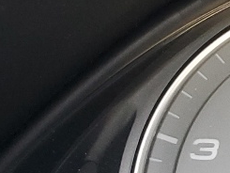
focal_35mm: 170
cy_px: 134
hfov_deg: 9.1
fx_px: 1130
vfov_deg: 8.7
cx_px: 718
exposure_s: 1/120
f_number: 1.5
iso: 72
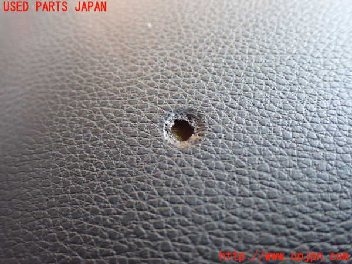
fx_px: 305
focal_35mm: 30
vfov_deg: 46.8
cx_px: 176
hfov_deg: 60.0
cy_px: 132
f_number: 2.3
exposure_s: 1/100
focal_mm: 5.4
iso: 800
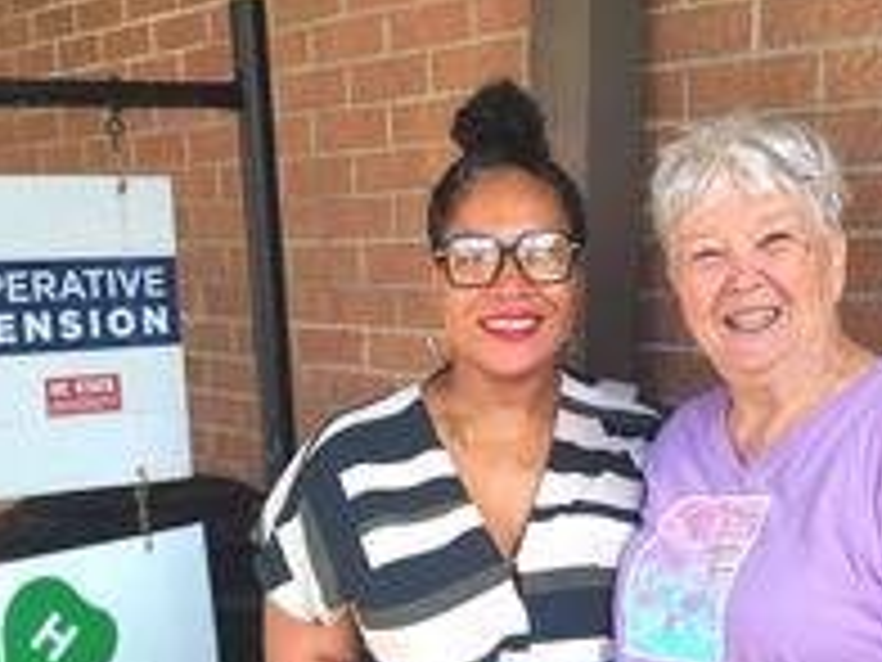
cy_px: 581
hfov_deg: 40.4
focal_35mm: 47
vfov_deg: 29.7
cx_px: 446
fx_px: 1198
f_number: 1.8
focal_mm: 6.4
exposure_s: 1/204
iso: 12
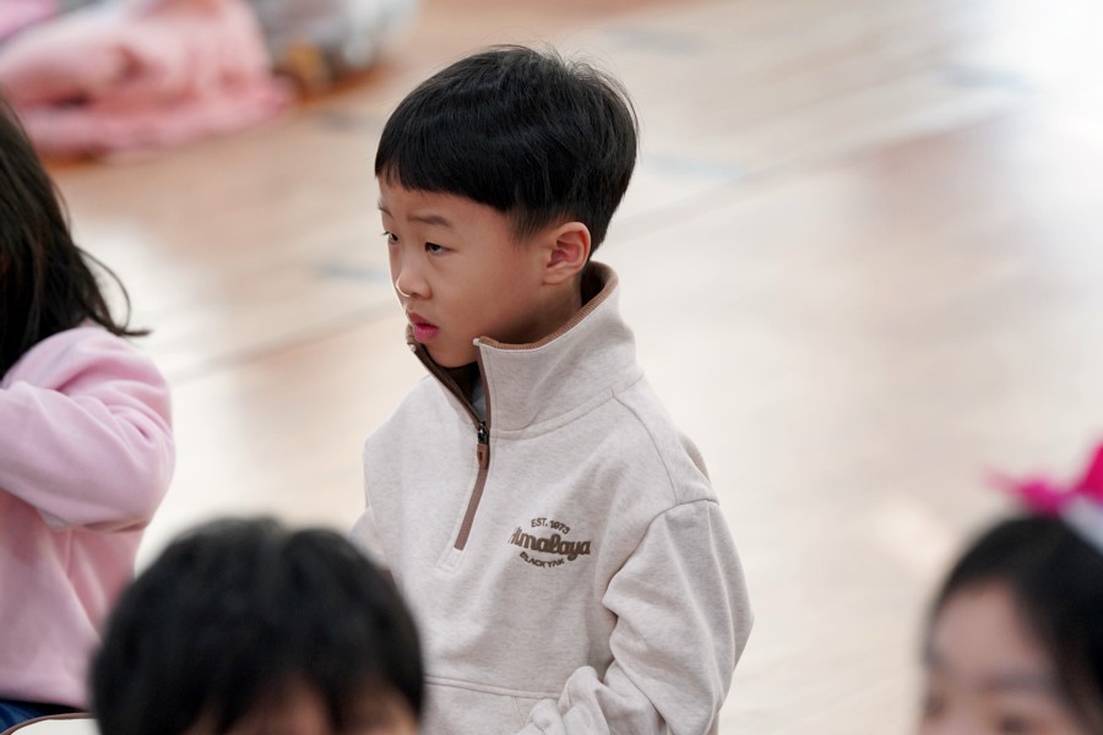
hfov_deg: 10.3
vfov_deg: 6.9
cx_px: 552
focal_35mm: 200
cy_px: 368
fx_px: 6127
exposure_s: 1/250
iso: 2500
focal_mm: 200
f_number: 4
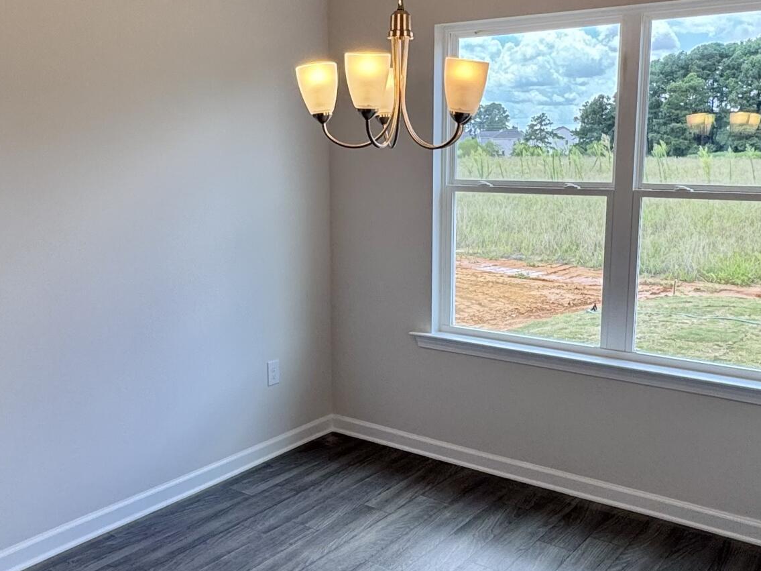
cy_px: 277
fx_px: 813
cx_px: 378
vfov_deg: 38.7
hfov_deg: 50.1
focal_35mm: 37
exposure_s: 1/180
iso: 40
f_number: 2.2
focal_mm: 2.22
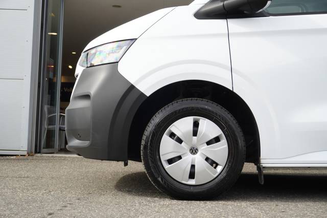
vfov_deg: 28.9
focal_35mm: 46
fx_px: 422
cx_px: 164
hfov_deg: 42.3
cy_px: 109
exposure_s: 1/80
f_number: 7.1
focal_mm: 31
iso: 100
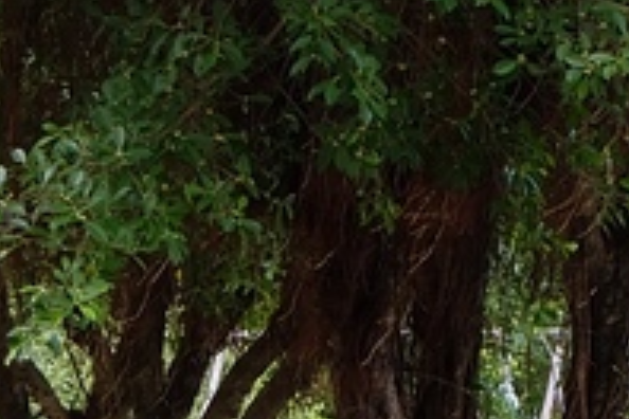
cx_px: 1496
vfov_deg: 7.5
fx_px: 3180
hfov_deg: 9.9
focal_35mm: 182
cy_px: 360
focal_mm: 24.3
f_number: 4.5
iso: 800
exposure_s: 1/140
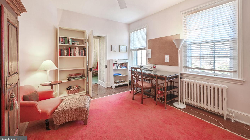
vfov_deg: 70.2
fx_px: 99
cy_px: 60
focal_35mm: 15
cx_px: 127
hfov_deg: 103.0
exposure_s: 1/5
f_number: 9
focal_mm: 14
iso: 200
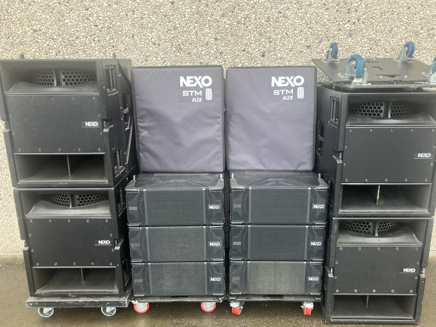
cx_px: 227
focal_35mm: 30
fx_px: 378
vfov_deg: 46.8
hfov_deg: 59.9
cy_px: 171
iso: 32
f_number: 1.8
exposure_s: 1/121
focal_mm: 3.99
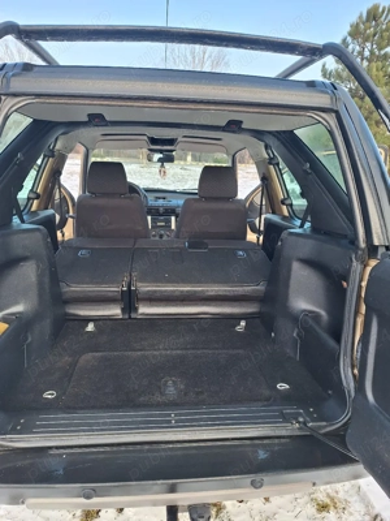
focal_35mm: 23
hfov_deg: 58.9
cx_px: 195
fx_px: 346
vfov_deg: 73.9
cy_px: 260
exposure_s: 1/217
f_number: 1.8
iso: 40
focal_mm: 5.54
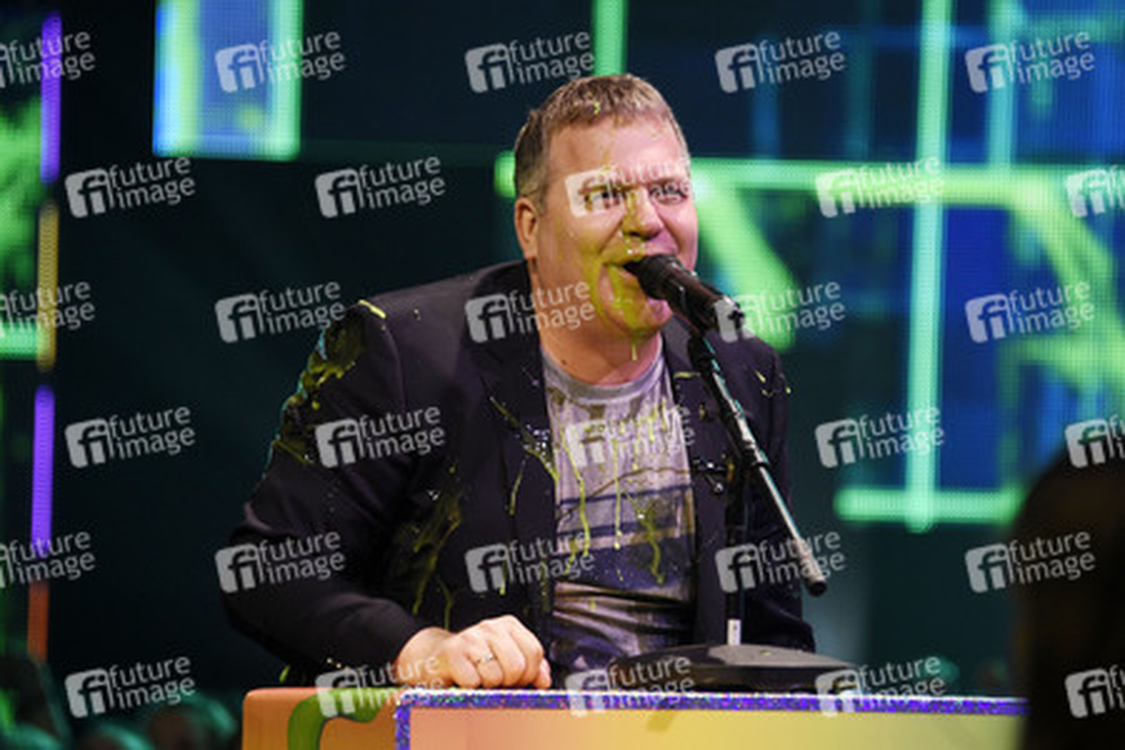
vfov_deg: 4.6
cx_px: 562
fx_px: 9374
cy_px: 375
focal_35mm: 300
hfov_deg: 6.9
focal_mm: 300
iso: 2500
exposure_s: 1/125
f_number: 5.6
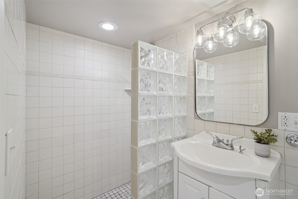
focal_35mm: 16
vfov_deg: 73.7
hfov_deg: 96.7
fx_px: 132
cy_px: 100
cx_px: 149
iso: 1600
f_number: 8
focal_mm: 16
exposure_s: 1/80
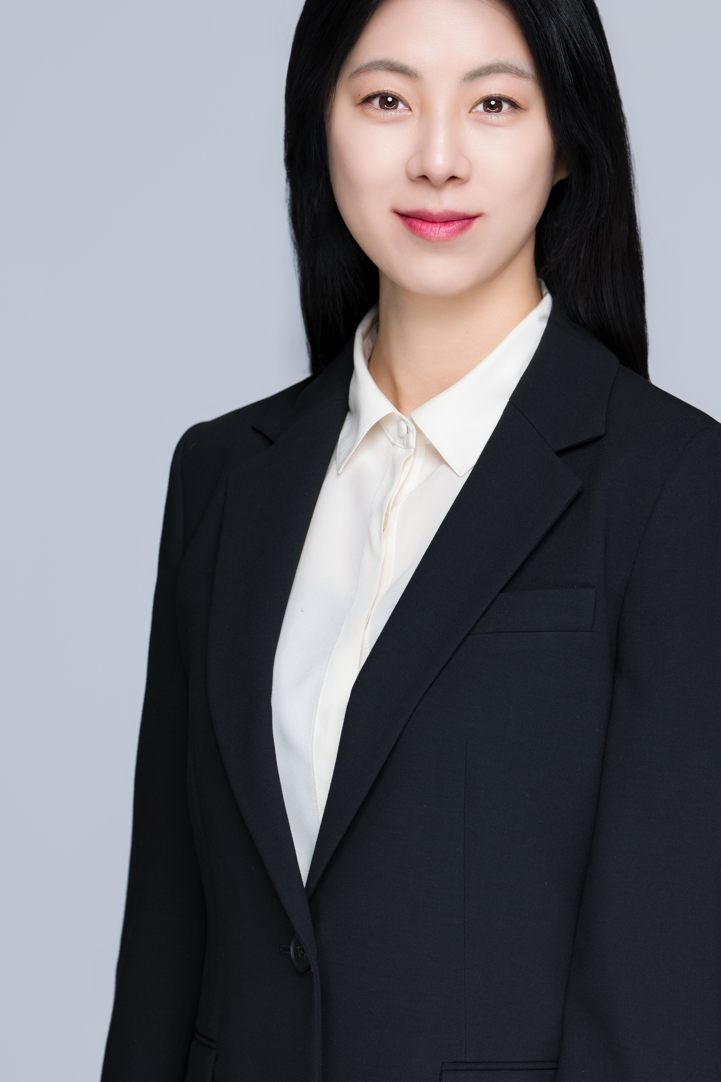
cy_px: 592
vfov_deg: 10.8
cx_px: 441
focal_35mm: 191
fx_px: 5738
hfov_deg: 7.2
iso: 64
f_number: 5.6
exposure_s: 1/160
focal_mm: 135
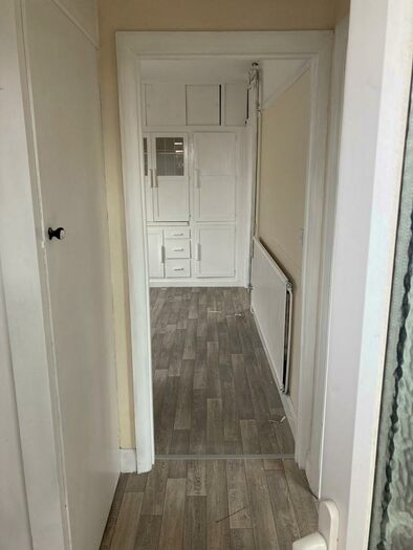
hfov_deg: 49.8
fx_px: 445
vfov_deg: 63.4
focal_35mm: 28
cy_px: 275
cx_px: 206
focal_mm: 3.99
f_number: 1.8
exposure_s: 1/121
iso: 50
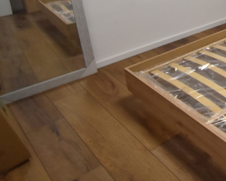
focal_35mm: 45
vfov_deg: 30.4
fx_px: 301
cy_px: -12
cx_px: 324
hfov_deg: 29.1
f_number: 4.5
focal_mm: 10
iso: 1100
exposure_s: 1/30
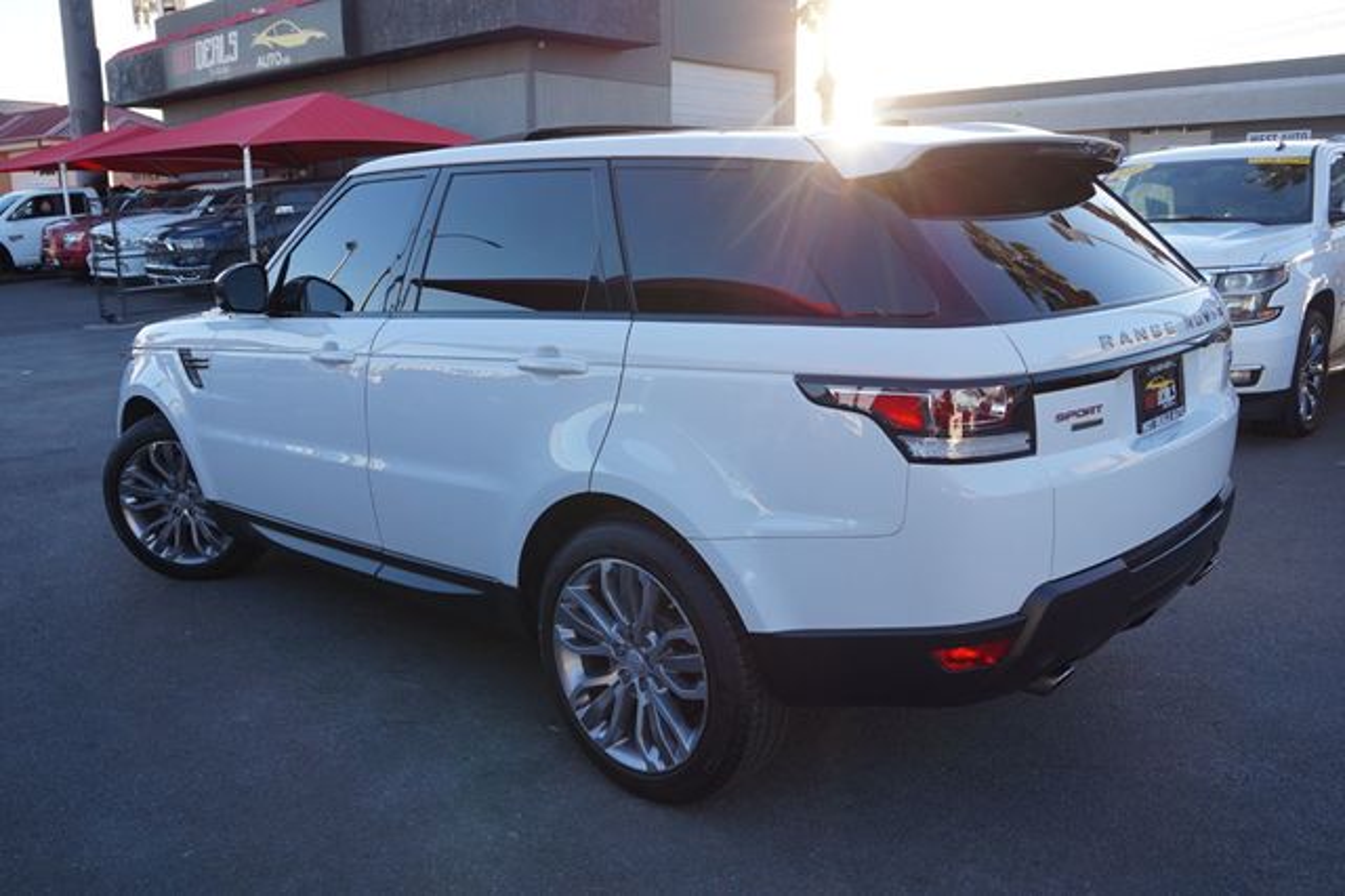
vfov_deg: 43.6
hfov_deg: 62.0
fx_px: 1120
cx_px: 672
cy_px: 448
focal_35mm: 30
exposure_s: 1/80
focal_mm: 20
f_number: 5.6
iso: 100
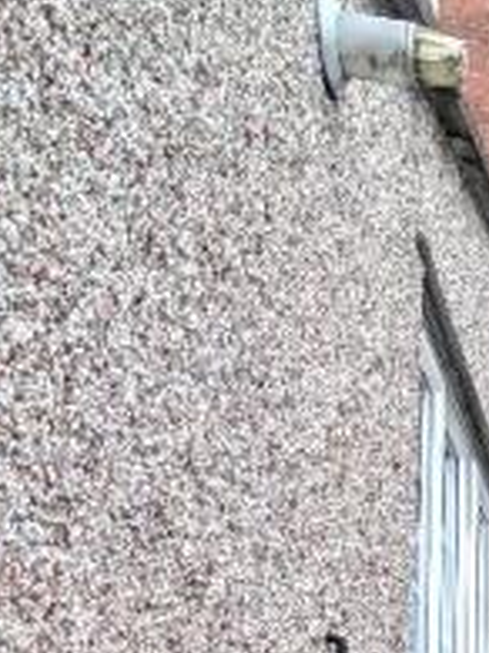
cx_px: 1025
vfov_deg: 26.8
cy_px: 805
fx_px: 1188
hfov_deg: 16.5
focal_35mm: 63
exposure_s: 1/1256
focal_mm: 2.02
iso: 55
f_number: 1.7
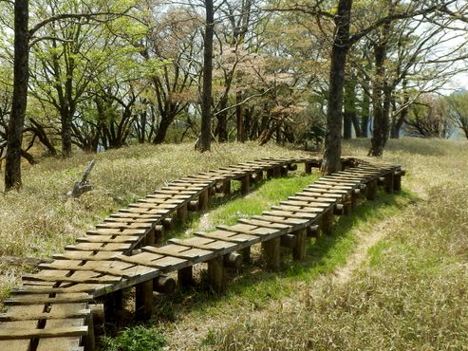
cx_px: 206
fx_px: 811
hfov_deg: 32.1
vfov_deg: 24.4
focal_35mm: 60
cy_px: 136
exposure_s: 1/320
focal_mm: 6.6
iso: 80
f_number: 3.9
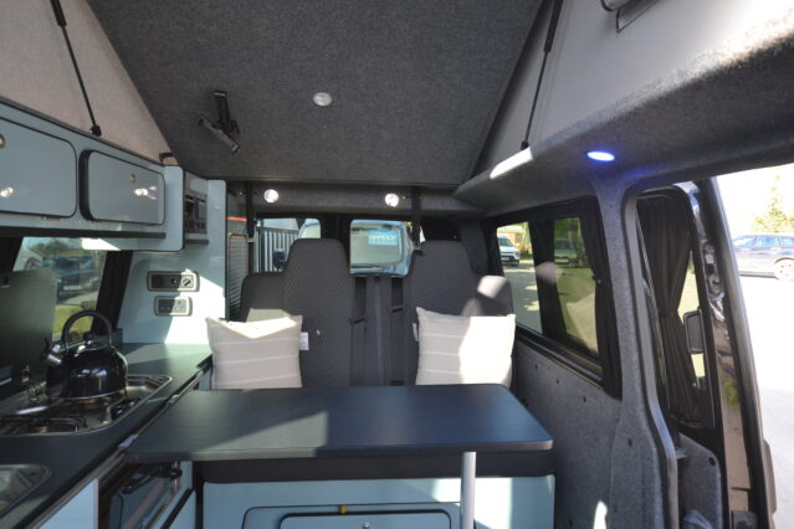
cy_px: 264
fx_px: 529
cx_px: 397
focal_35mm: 24
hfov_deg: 73.7
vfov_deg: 53.1
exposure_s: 1/60
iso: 400
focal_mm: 16
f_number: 5
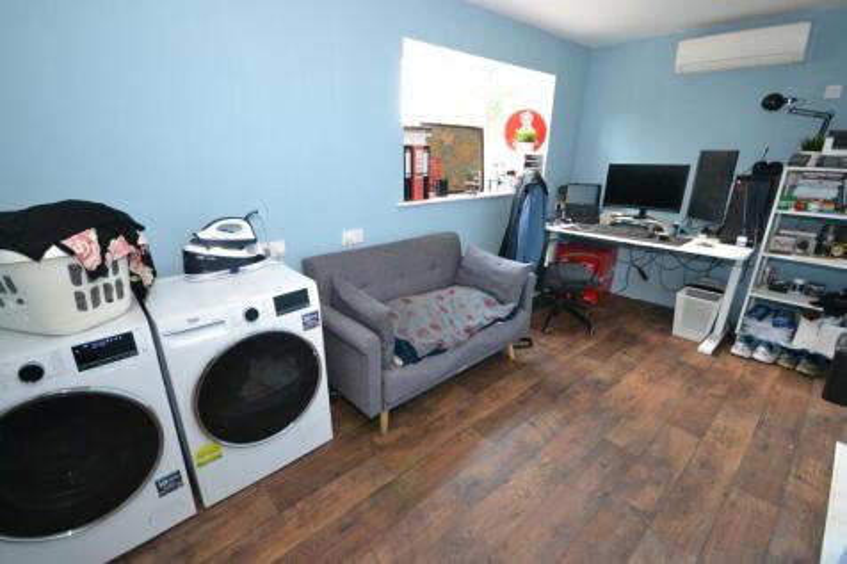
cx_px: 424
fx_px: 353
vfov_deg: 77.3
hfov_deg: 100.4
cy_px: 282
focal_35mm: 15
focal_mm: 10
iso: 1400
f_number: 4
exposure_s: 1/60
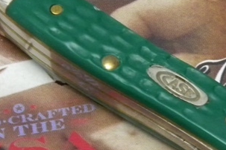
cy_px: 117
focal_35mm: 285
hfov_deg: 7.2
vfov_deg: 4.8
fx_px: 1789
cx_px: 251
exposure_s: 1/28
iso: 400
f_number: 4.5
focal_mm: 15.1
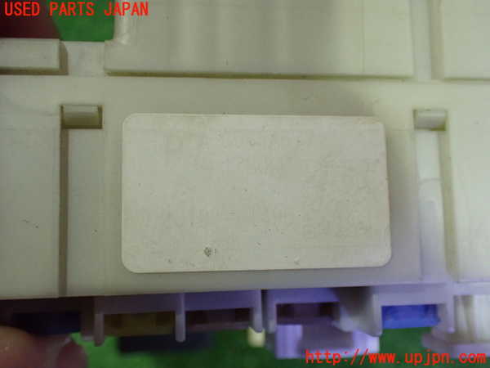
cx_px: 245
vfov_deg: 37.7
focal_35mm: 38
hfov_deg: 49.0
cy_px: 184
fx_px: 538
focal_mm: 6.83
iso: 800
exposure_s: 1/40
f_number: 2.7
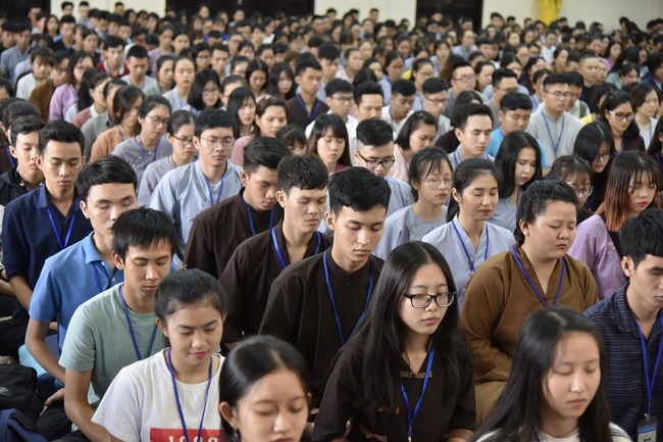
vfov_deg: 20.6
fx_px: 1215
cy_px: 221
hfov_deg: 30.5
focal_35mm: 66
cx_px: 332
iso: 1000
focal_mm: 66
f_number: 4
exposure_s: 1/40
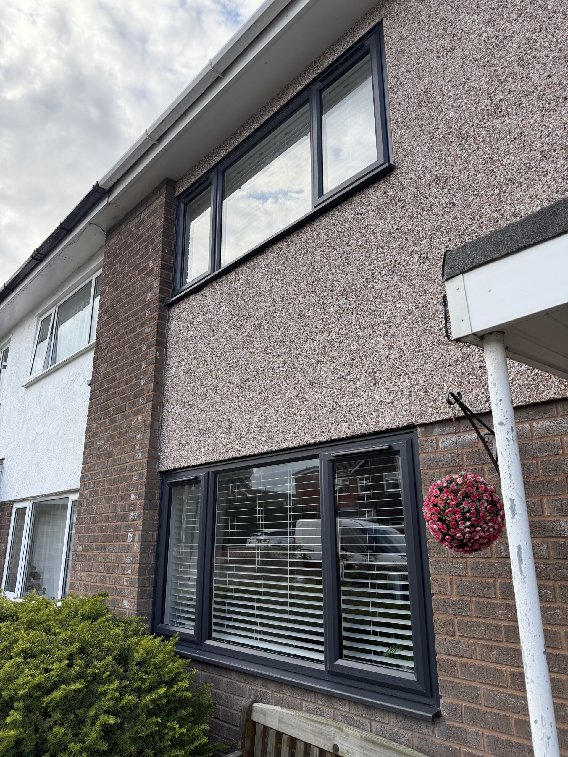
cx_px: 284
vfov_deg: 71.6
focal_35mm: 24
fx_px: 525
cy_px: 378
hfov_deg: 56.8
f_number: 1.78
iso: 100
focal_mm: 6.76
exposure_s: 1/1230
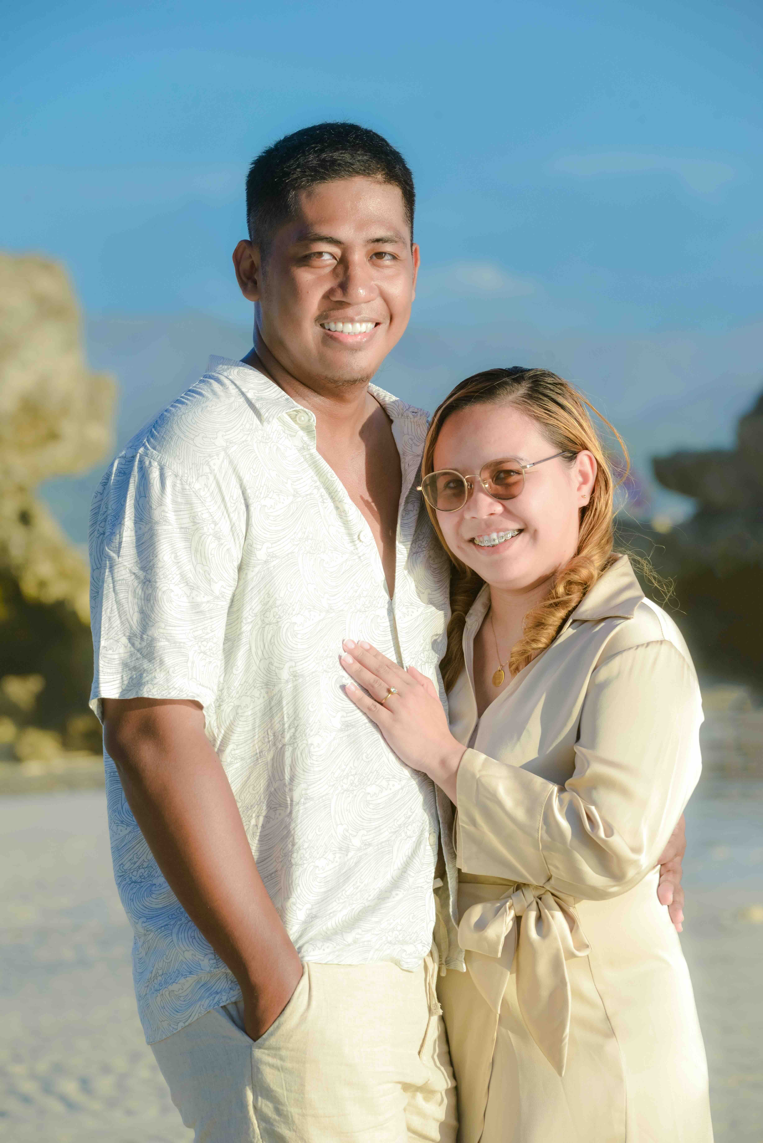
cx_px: 382
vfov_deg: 10.8
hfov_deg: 7.2
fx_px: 6035
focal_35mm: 190
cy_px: 572
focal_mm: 190
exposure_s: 1/800
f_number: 8
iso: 500
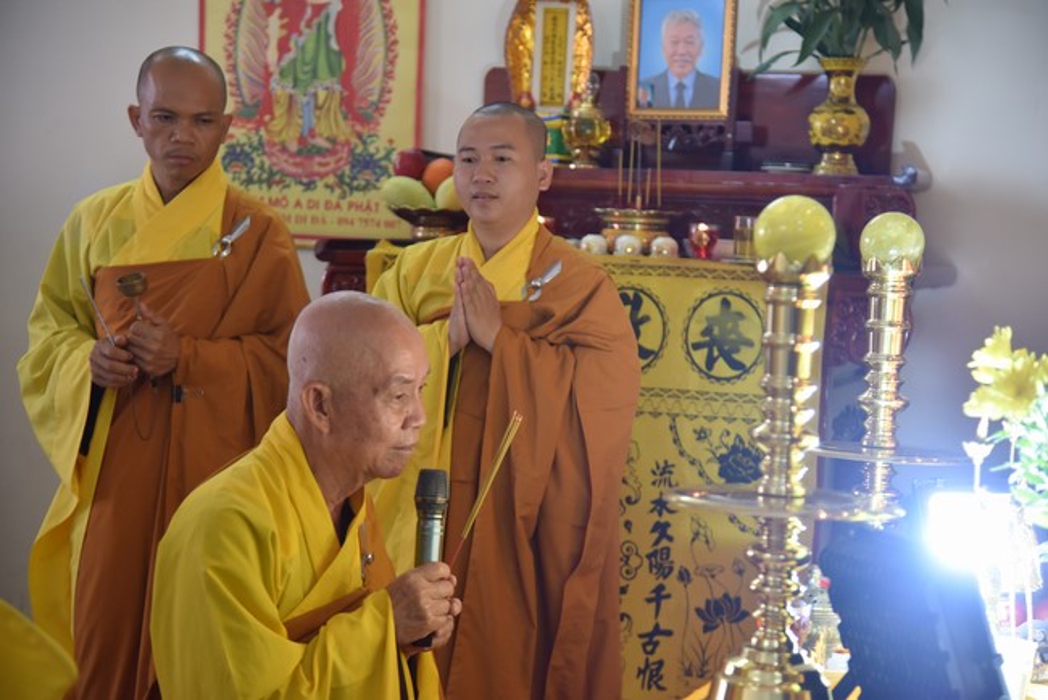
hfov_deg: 24.8
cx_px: 524
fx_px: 2388
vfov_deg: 16.7
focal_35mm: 82
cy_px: 350
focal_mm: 82
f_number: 4
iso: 1400
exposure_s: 1/125
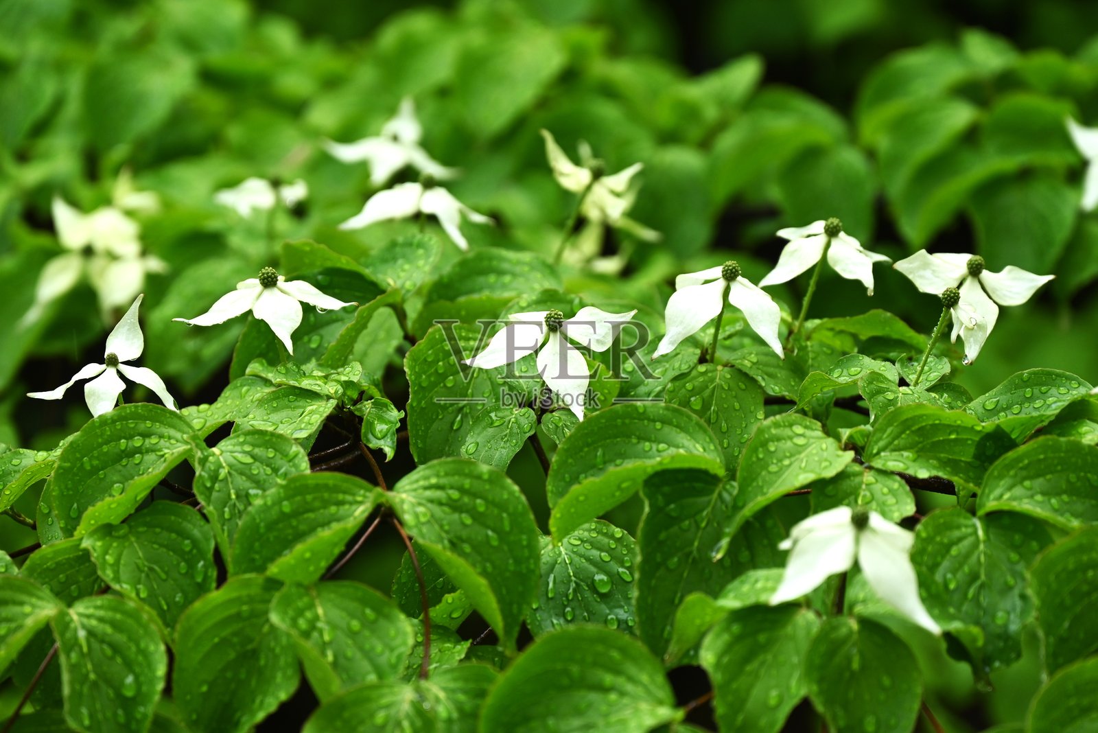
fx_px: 4576
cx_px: 549
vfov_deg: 9.2
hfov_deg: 13.7
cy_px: 366
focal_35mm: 150
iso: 640
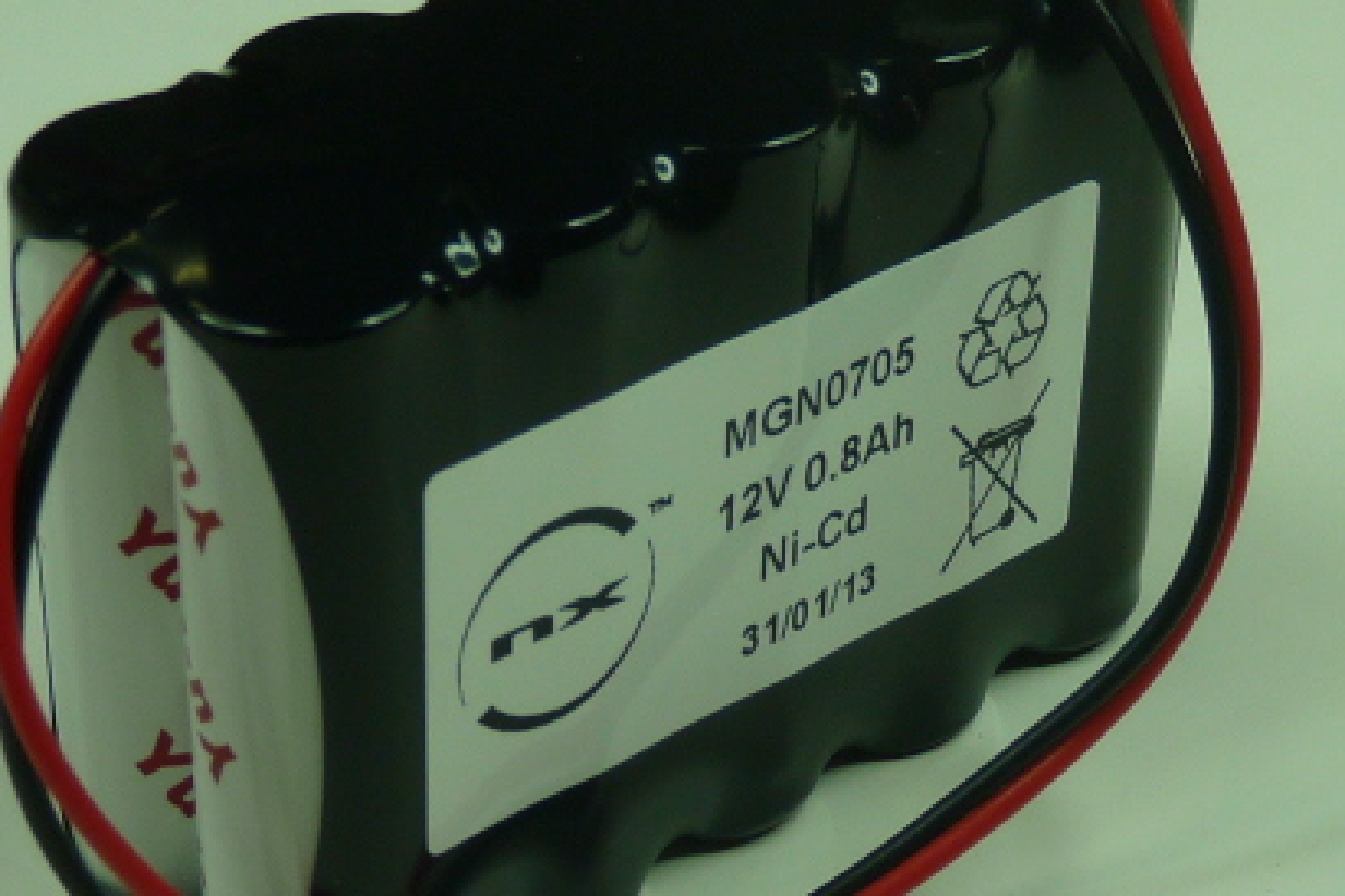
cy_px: 386
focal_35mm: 107
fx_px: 3997
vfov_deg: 12.8
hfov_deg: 19.1
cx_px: 599
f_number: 3
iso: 100
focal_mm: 6.6
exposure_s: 1/60
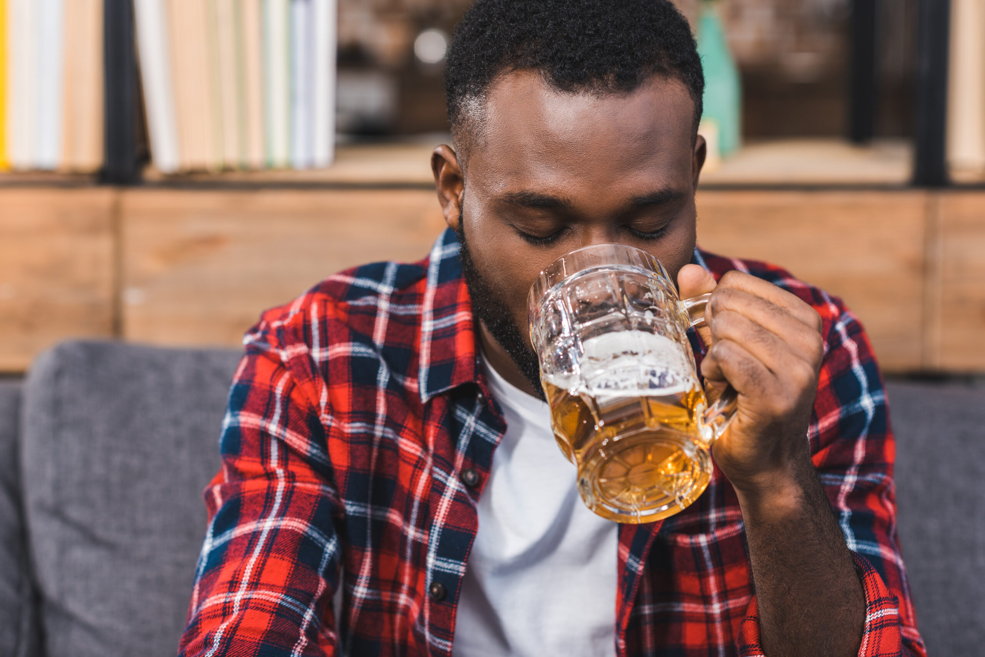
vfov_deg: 16.1
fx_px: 2326
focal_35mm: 85
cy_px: 328
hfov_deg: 23.9
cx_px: 492
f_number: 3.2
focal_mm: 85
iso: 100
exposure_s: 1/160
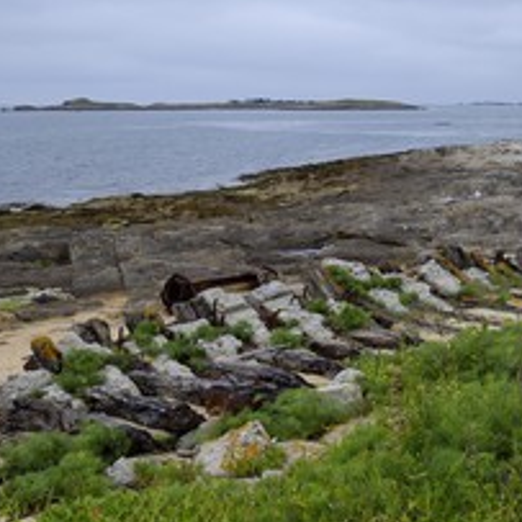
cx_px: 447
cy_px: 291
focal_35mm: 51
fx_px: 870
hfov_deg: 32.1
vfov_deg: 33.4
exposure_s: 1/320
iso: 800
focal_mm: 29
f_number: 11
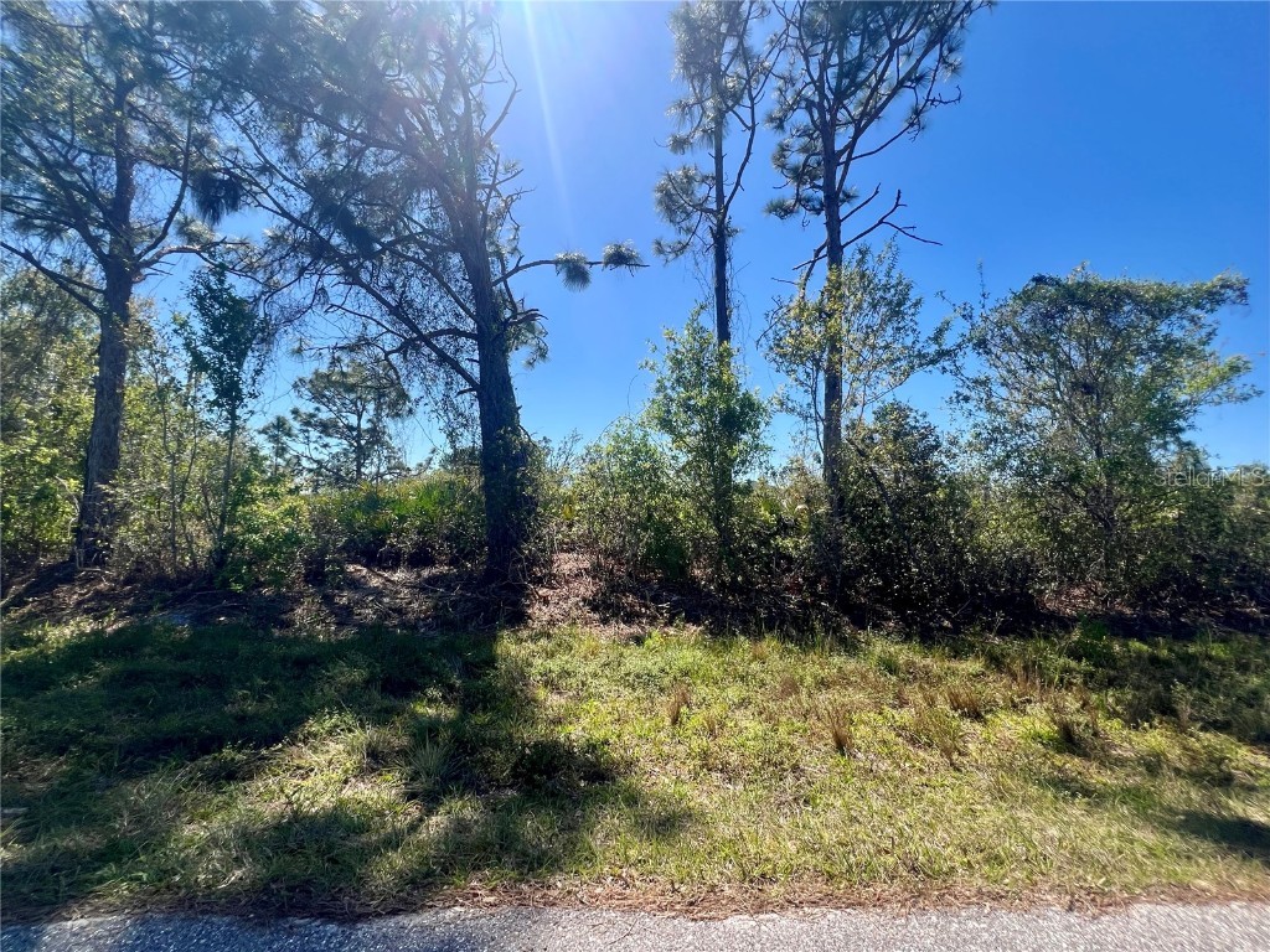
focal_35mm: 13
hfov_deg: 106.2
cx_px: 635
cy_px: 476
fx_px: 477
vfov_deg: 89.9
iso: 32
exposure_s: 1/1248
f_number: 1.8
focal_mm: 1.57
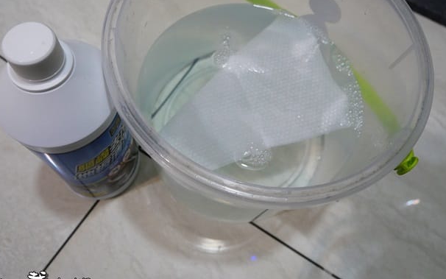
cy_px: 110
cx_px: 216
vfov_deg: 44.3
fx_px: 340
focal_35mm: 28
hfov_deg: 66.4
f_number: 3.5
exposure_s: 1/60
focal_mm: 12
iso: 500
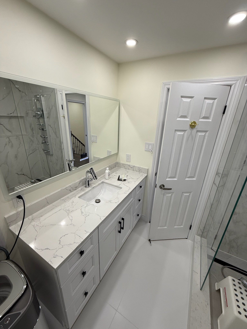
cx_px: 124
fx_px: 133
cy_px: 164
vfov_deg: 102.1
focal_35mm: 14
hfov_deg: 85.7
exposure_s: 1/120
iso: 100
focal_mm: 2.22
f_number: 2.2
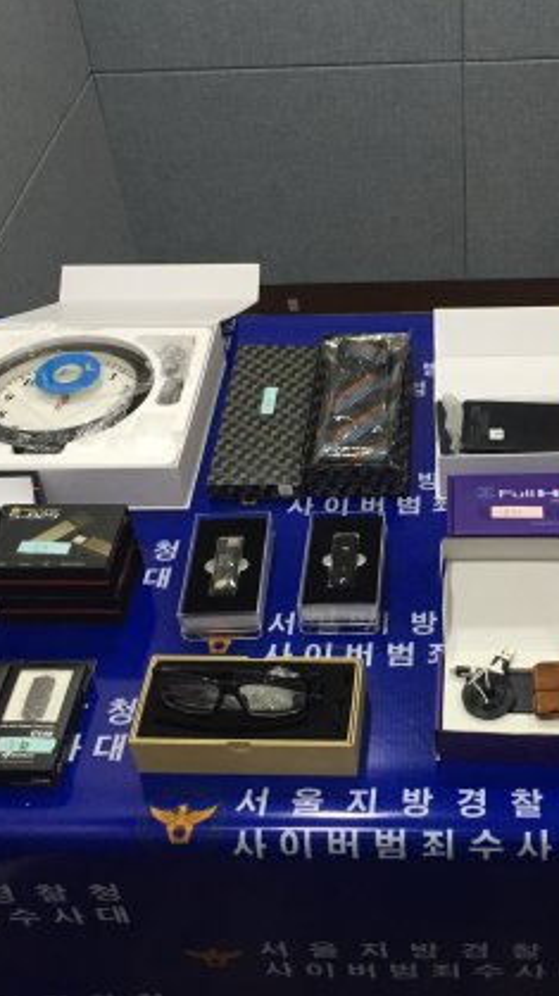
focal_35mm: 43
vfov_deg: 47.4
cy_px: 496
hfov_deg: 27.3
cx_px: 421
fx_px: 1136
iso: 50
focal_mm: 4.15
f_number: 2.2
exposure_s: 1/30
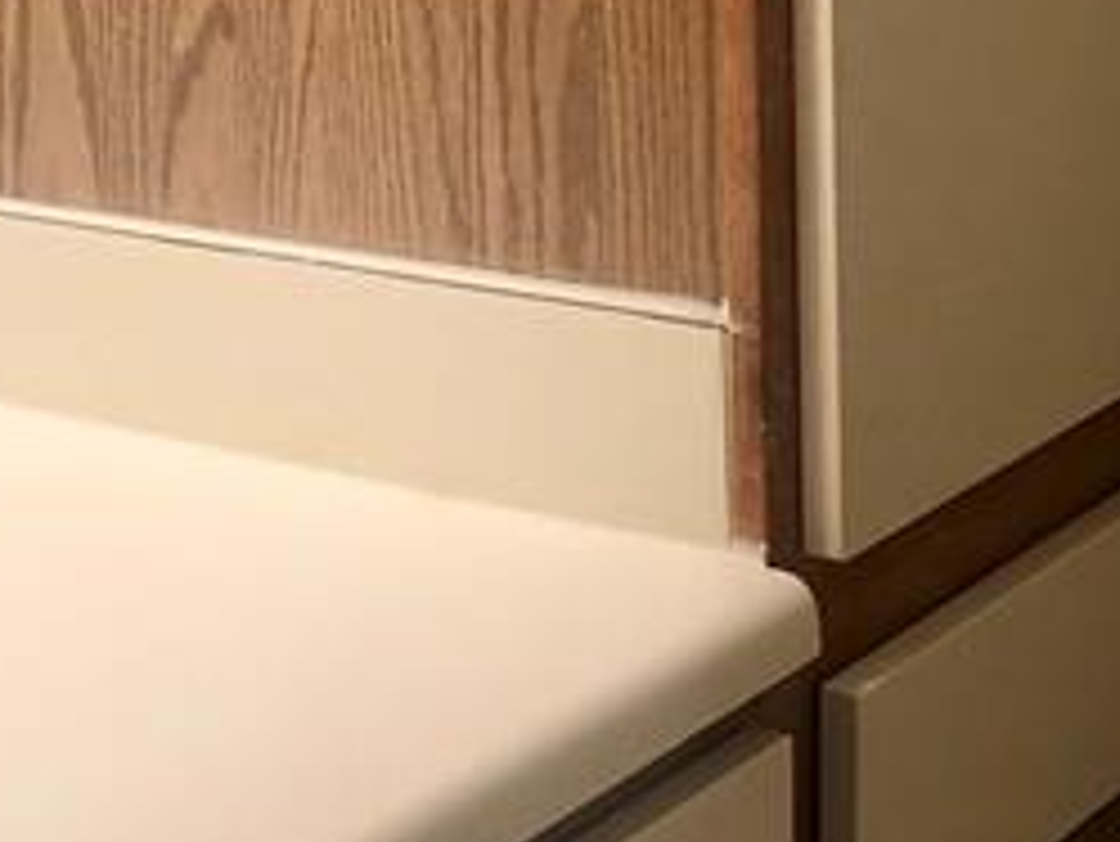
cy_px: -135
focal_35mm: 115
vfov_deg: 12.6
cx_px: 796
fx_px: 3723
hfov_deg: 17.0
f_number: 1.8
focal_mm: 3.99
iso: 25
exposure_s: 1/30
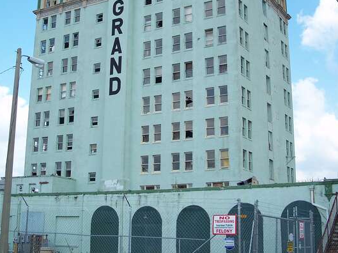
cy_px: 77
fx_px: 546
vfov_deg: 25.9
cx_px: 141
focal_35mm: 56
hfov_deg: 34.3
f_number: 2.8
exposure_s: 1/640
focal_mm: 7.8
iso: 64
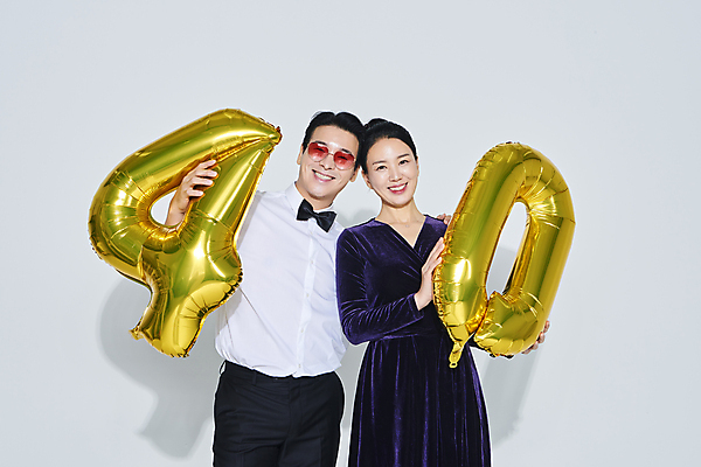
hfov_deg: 41.1
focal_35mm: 48
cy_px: 234
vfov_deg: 28.1
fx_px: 935
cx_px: 350
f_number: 16
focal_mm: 48
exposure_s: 1/125
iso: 100
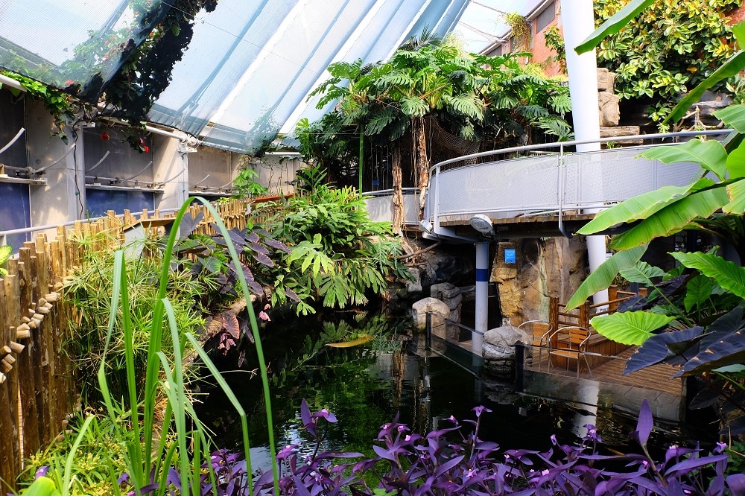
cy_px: 248
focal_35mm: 25
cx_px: 372
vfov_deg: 51.3
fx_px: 517
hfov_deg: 71.5
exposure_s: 1/45
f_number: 8
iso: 400
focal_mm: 16.7
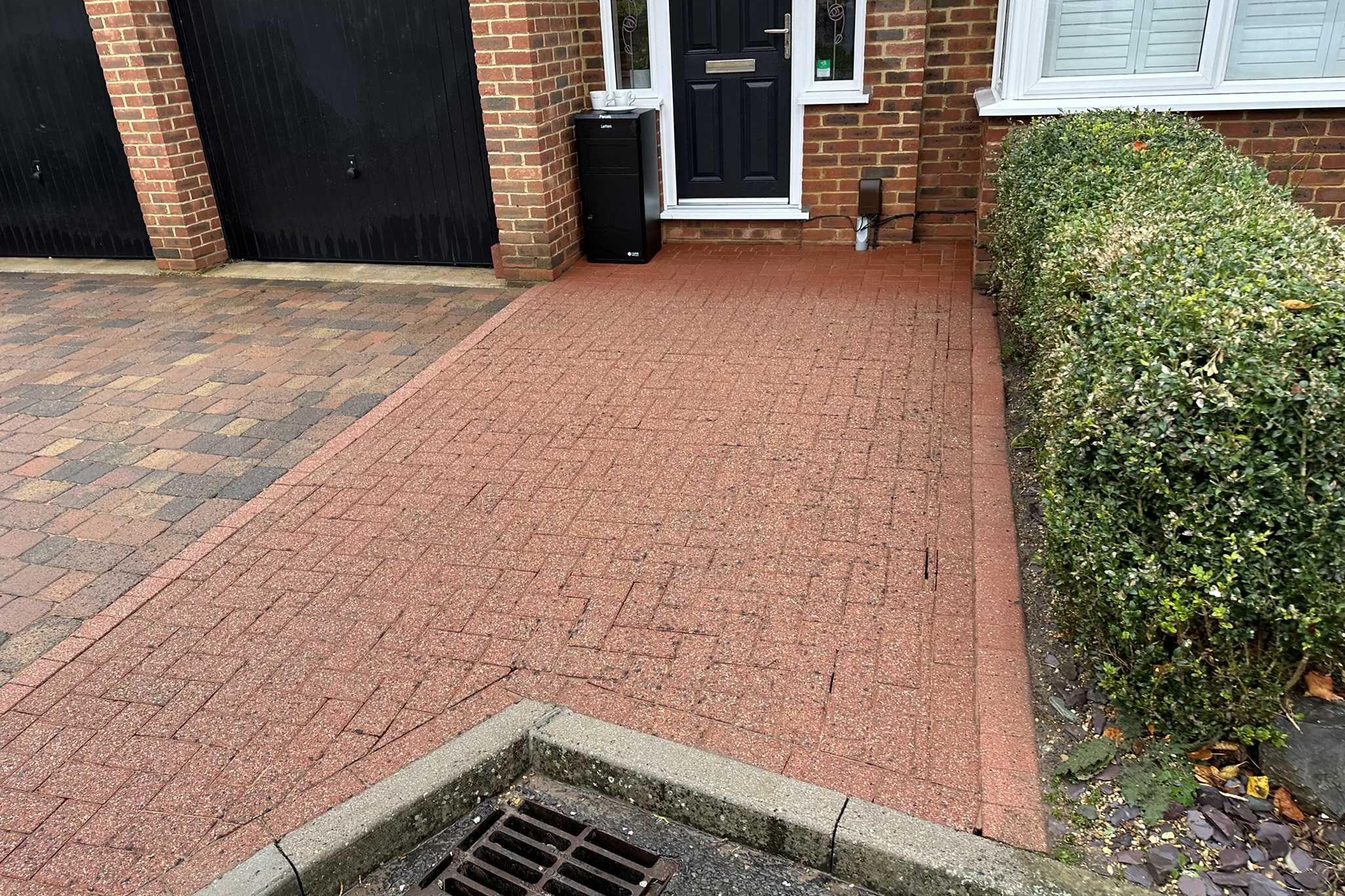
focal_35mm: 25
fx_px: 934
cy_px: 448
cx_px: 673
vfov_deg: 51.3
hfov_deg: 71.5
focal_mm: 6.86
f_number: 1.78
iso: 125
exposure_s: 1/121
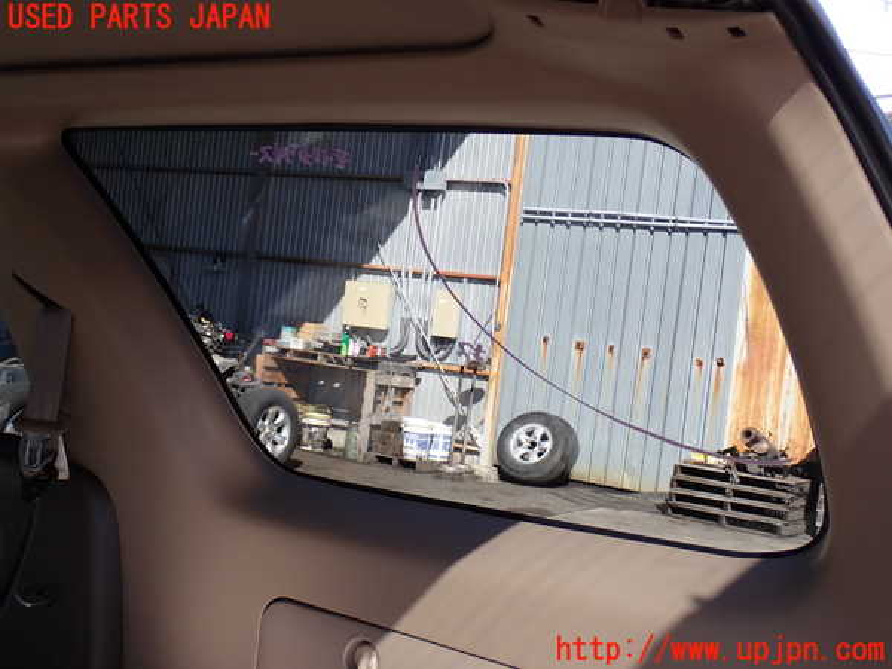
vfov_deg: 32.9
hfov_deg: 42.9
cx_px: 446
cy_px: 334
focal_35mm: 44
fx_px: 1134
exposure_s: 1/160
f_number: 4
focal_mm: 7.84
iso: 100
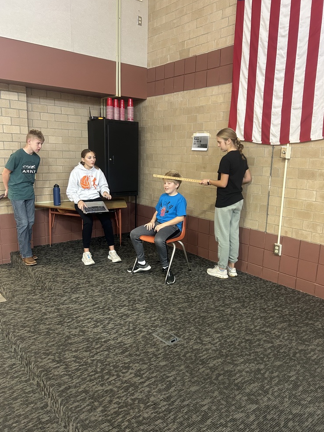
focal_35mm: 27
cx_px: 158
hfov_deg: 51.4
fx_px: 337
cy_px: 218
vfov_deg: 65.3
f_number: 1.5
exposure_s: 1/60
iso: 320
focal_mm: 5.7
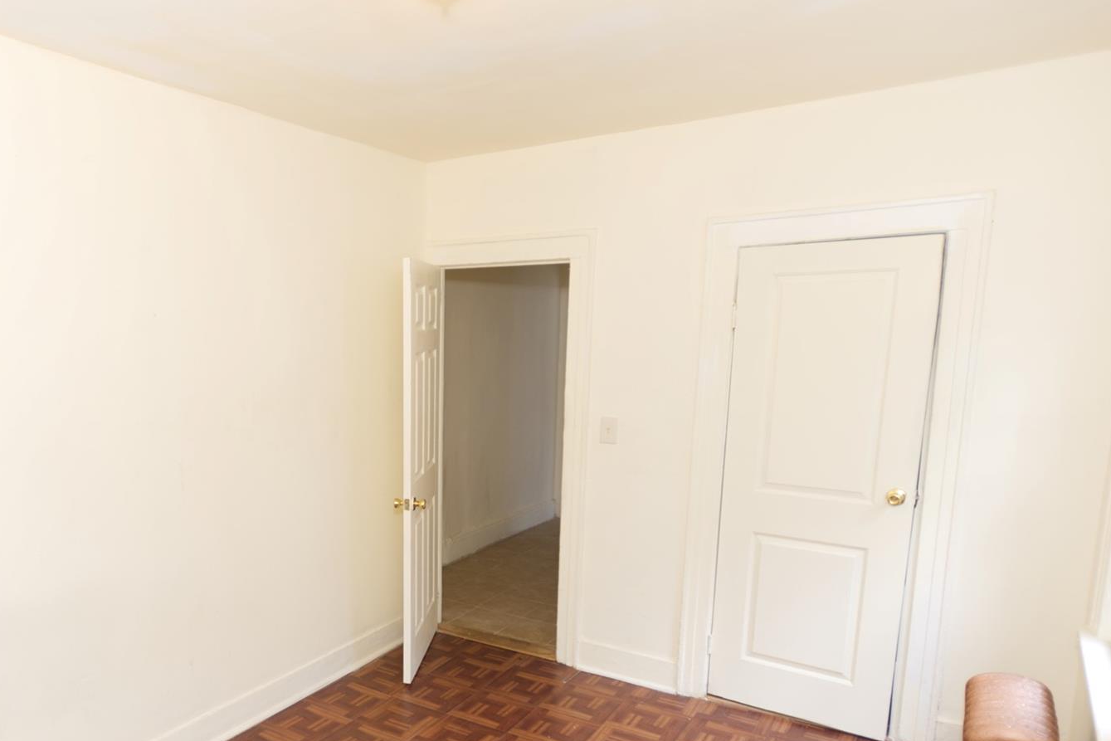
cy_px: 487
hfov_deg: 67.4
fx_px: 802
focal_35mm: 26
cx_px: 367
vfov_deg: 48.8
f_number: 2.8
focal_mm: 17
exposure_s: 1/60
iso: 100
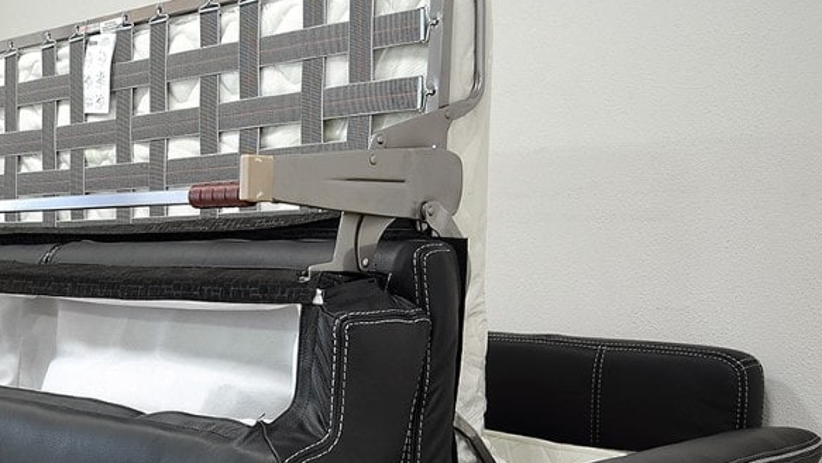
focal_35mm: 56
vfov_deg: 20.8
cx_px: 121
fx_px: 1221
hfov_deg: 35.5
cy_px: 456
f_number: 3.5
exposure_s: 1/1.6
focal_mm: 18
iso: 100
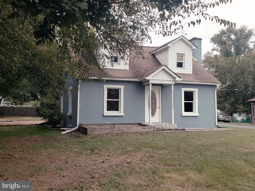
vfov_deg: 53.1
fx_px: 192
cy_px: 96
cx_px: 128
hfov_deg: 67.3
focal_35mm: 26
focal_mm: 4.3
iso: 50
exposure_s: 1/443
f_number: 2.4
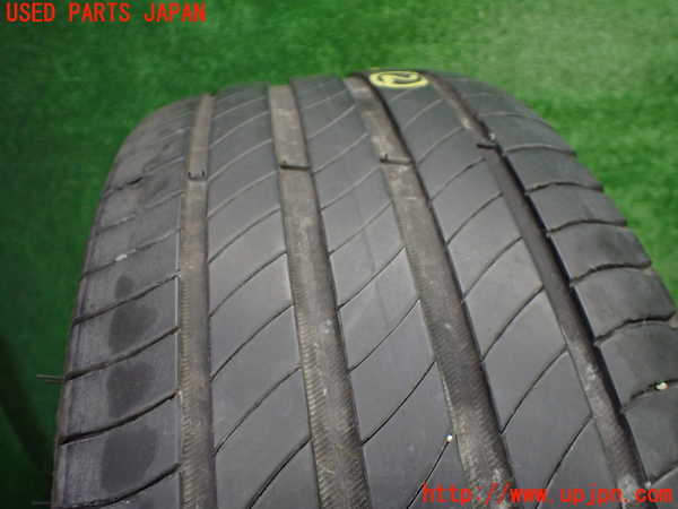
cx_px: 339
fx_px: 588
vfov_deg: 46.8
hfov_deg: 60.0
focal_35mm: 30
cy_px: 254
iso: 500
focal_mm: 5.4
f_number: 2.3
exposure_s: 1/125
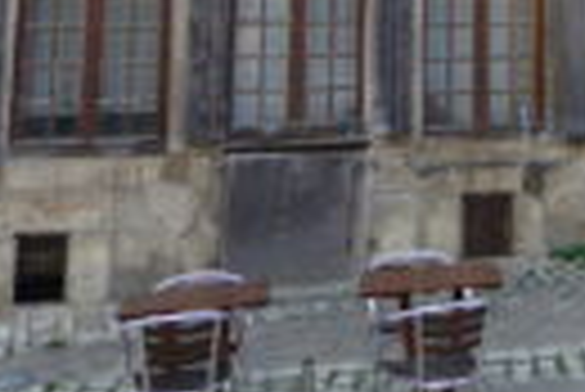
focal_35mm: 83
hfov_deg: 22.9
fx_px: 1350
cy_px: -239
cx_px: 662
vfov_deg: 15.0
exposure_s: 1/100
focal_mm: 4.5
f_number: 3.2
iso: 100
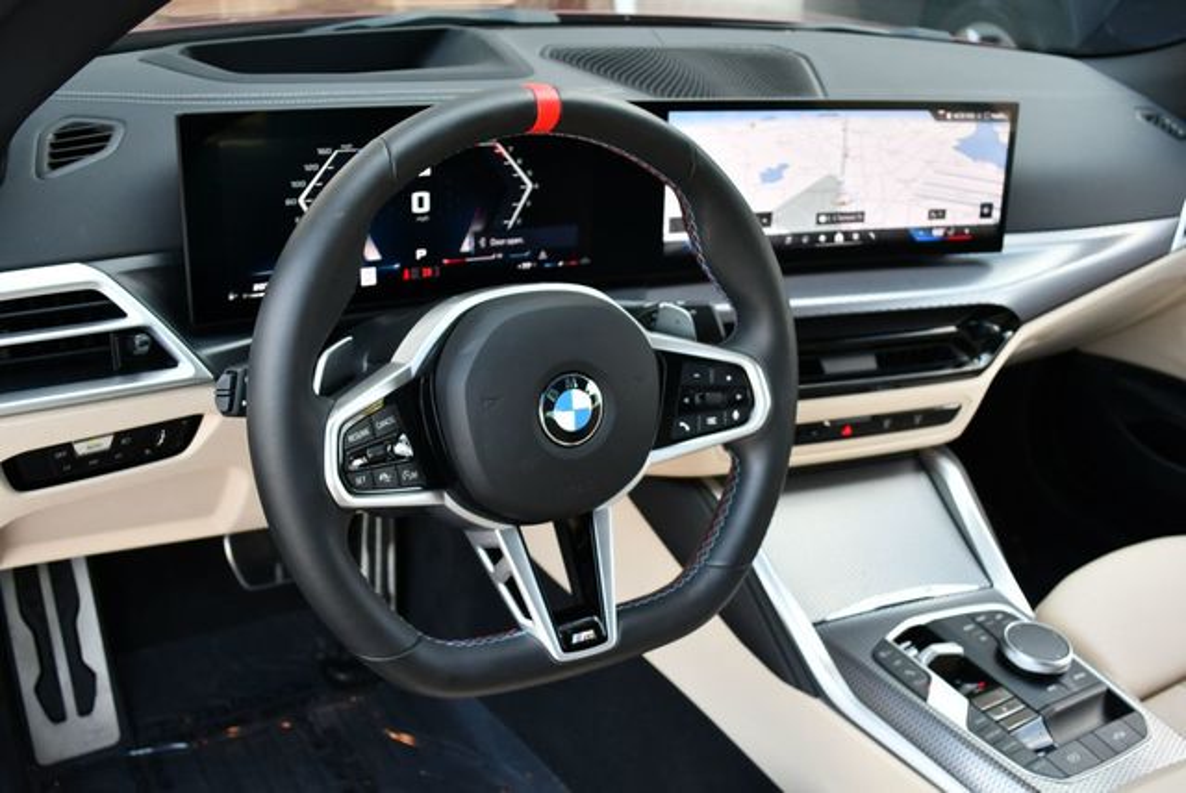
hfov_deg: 53.1
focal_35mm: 36
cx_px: 593
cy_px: 396
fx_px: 1187
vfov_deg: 36.9
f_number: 3.5
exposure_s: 1/250
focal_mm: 18
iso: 500
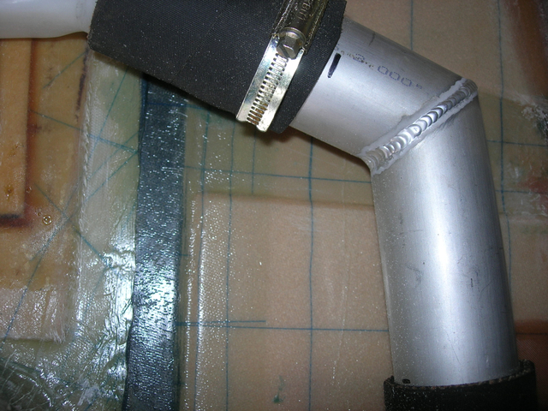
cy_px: 206
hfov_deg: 49.0
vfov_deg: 37.7
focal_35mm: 38
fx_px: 602
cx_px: 274
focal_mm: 7.8
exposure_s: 1/60.1
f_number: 2.8
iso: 64
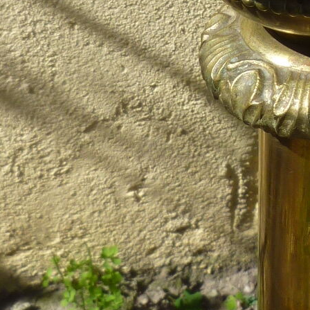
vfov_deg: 16.7
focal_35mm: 101
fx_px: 1023
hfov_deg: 16.8
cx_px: 320
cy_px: -32
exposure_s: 1/500
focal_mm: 4.5
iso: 80
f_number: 4.5
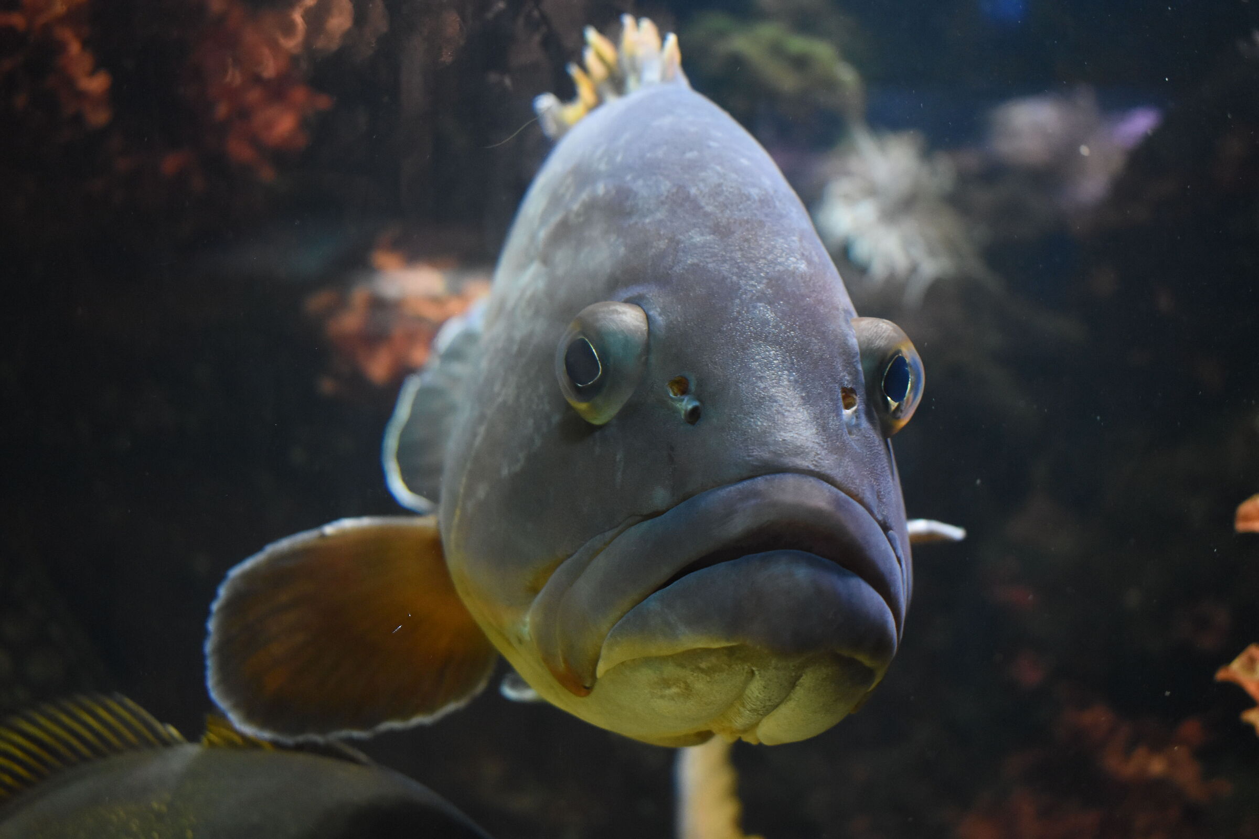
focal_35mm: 44
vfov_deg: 30.8
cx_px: 630
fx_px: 1521
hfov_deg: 45.0
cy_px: 420
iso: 2000
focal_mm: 29
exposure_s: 1/100
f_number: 4.5
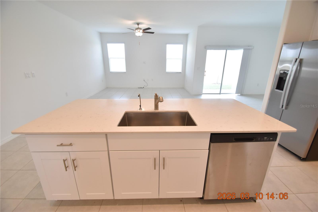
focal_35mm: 15
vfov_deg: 77.3
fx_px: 132
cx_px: 159
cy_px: 106
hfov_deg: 100.4
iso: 800
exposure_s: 1/180
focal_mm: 10
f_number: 3.5
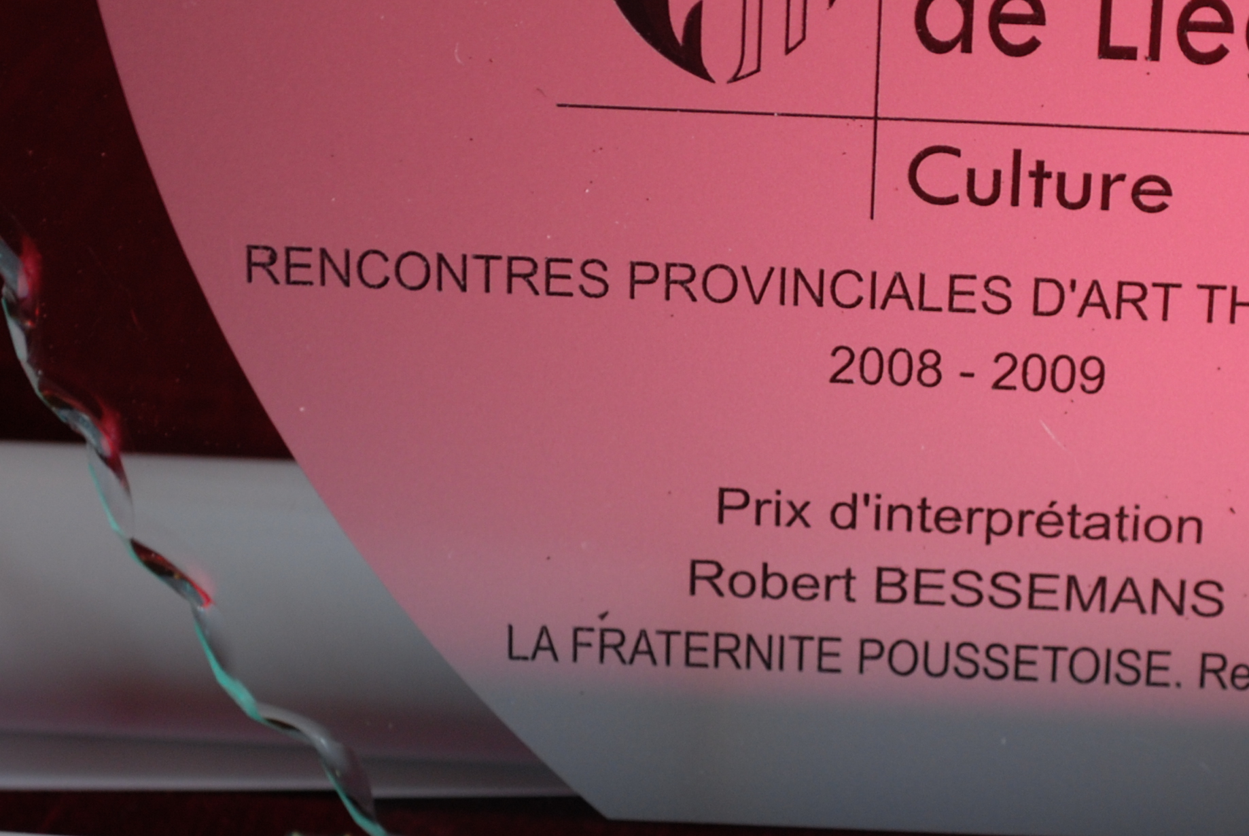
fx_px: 5488
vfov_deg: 8.7
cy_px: 442
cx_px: 859
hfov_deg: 13.0
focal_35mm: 158
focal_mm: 50
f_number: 5.6
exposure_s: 1/50
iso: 200
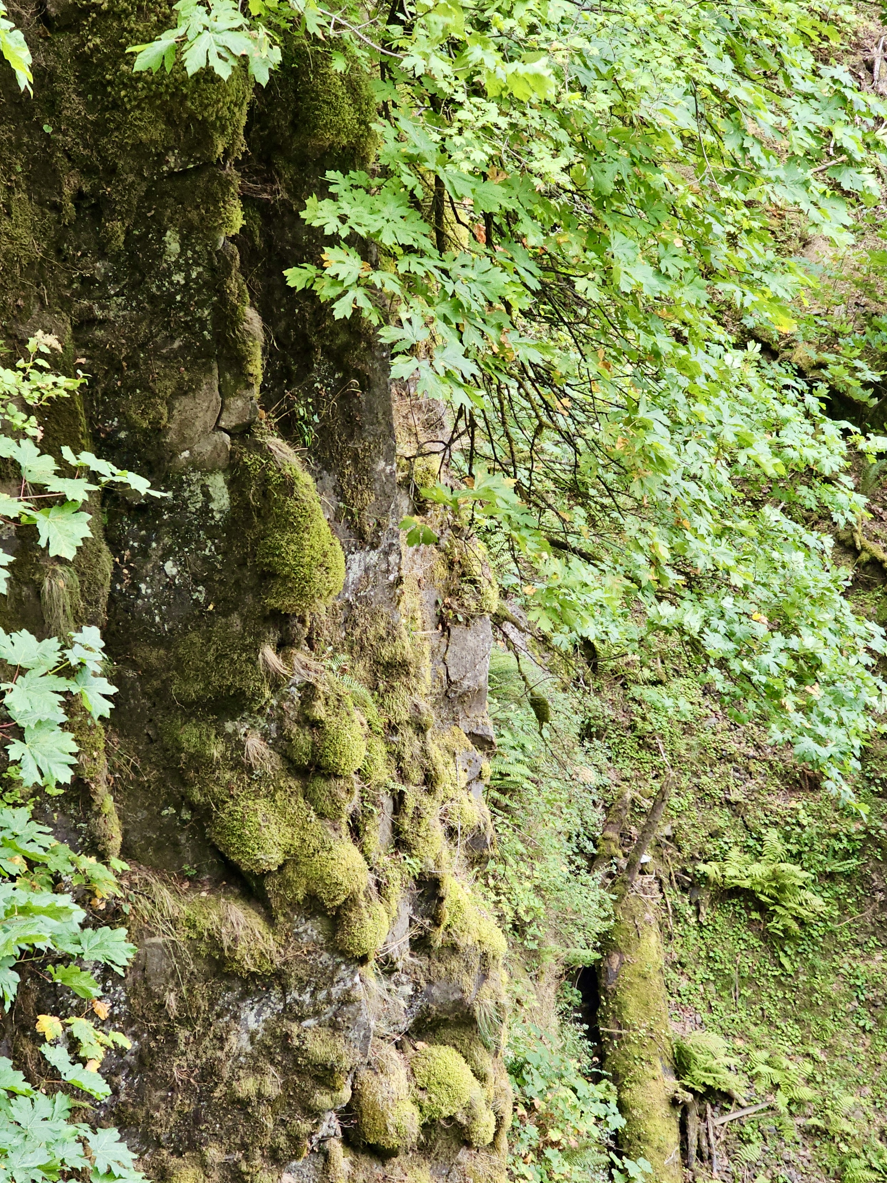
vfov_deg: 23.5
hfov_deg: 17.8
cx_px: 431
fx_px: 2836
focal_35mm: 83
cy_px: 657
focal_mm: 7.9
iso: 80
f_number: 2.4
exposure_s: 1/60
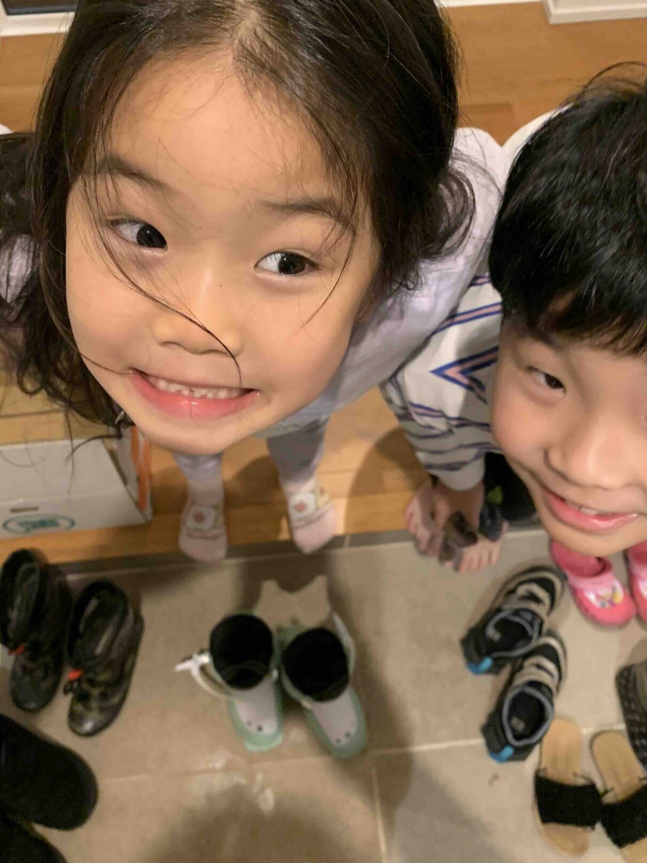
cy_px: 404
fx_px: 772
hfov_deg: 45.4
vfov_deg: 58.3
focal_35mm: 31
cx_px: 299
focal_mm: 4.25
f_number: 1.8
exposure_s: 1/49
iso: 400
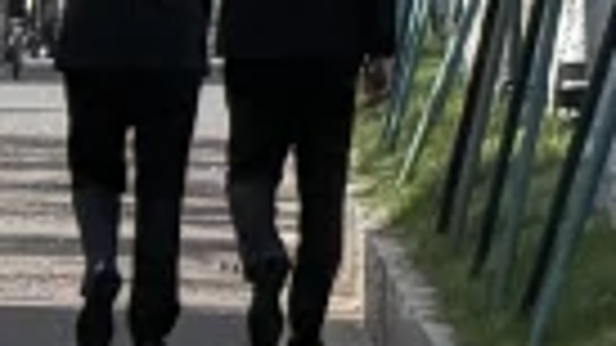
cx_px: -755
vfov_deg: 1.1
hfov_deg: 1.9
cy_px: -917
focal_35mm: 1146
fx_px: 18715
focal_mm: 16.89
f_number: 2.8
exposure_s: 1/638
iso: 32
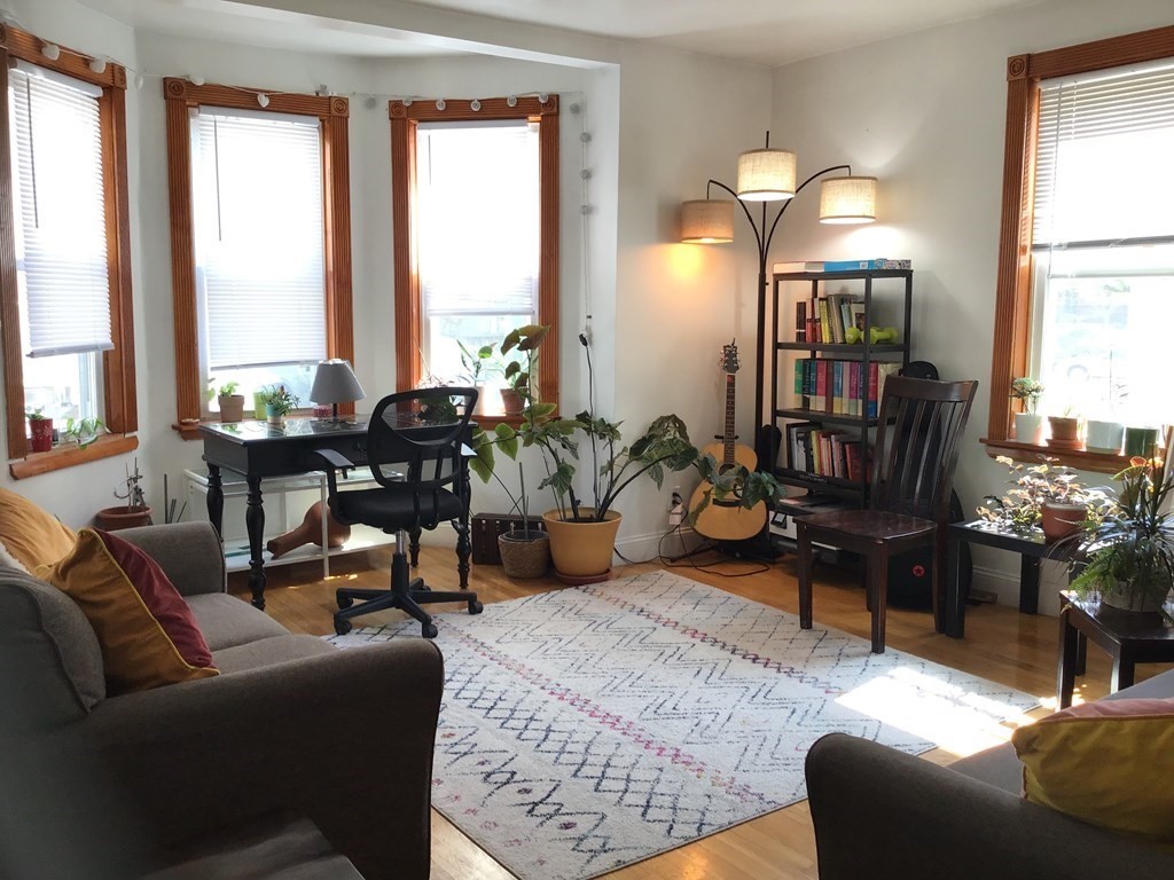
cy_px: 440
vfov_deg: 45.4
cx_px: 587
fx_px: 1051
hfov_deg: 58.4
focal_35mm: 31
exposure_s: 1/30
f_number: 2.4
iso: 32
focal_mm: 3.3
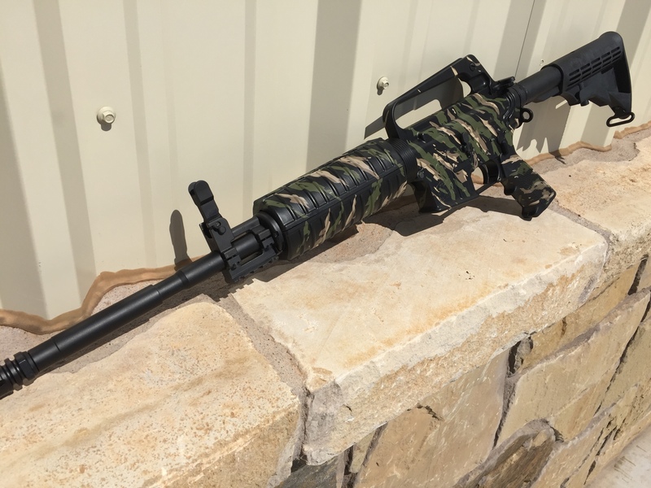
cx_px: 326
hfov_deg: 61.7
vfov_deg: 48.2
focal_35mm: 29
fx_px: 545
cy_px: 244
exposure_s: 1/4405
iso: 32
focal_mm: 4.15
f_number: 2.2
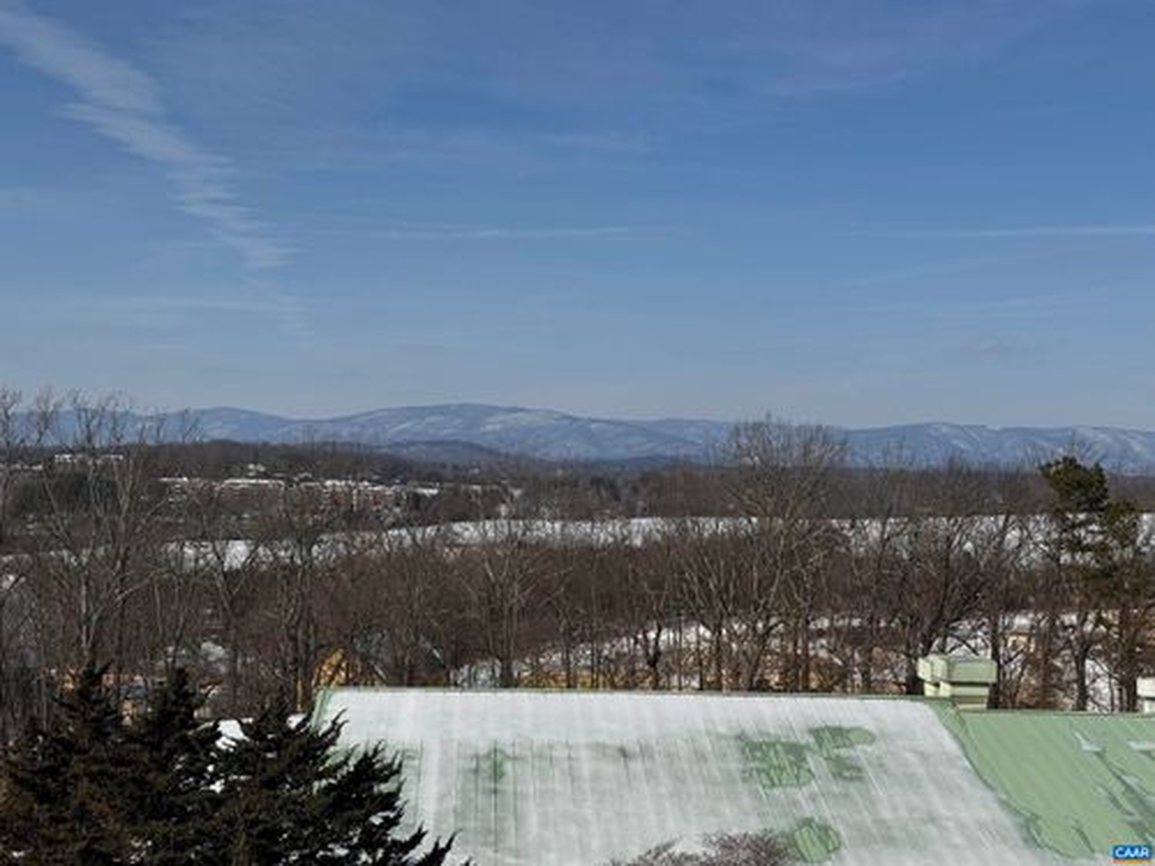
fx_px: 1602
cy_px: 433
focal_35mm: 48
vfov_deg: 30.3
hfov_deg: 39.7
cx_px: 578
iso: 64
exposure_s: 1/10526
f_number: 1.78
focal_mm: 6.76
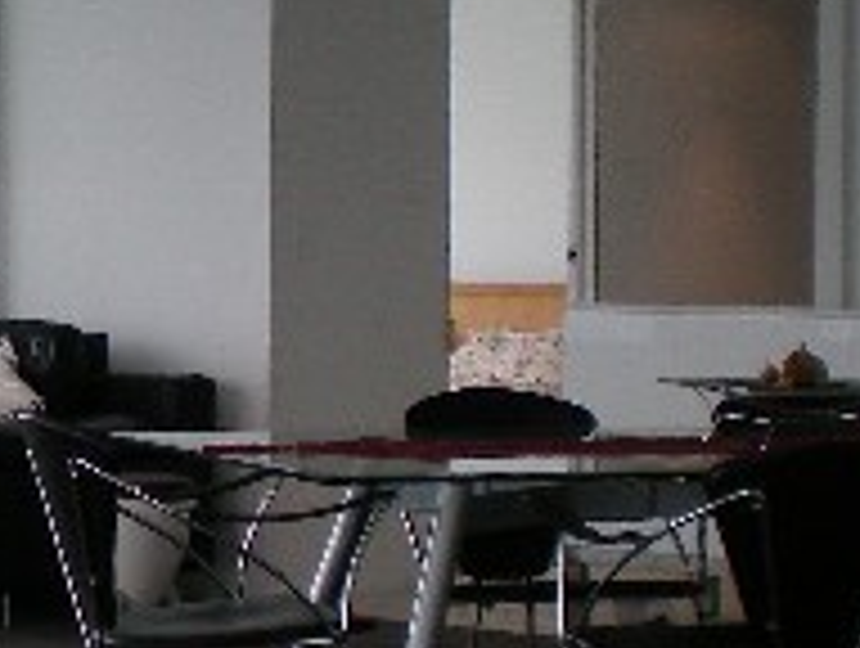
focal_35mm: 127
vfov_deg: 11.7
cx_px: 45
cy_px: 261
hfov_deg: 15.3
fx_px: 3161
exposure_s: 1/160
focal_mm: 6.3
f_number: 3.1
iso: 64
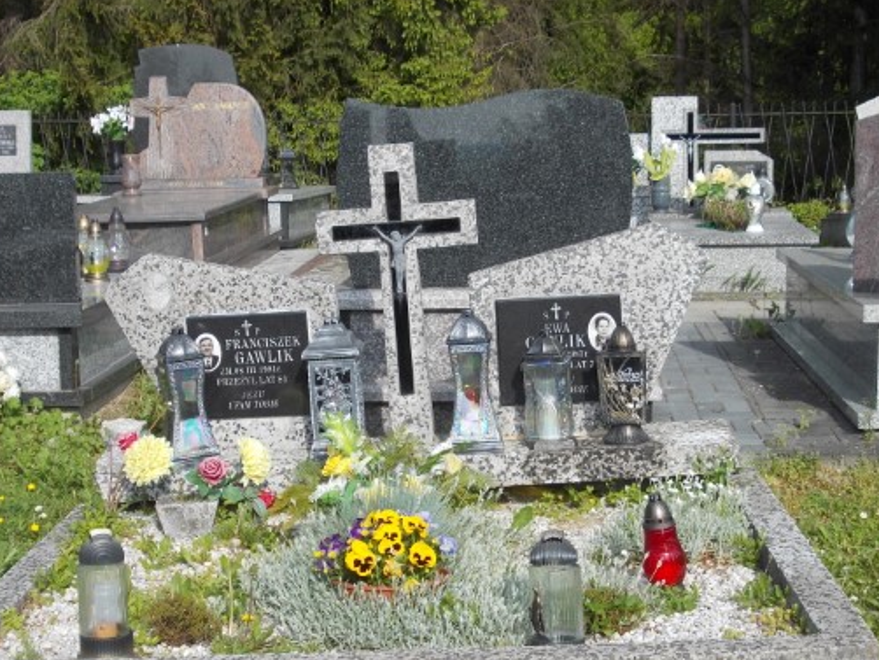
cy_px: 411
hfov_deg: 29.8
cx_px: 408
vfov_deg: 22.6
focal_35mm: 65
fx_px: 1651
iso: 80
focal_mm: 7.2
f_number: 3.6
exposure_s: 1/500
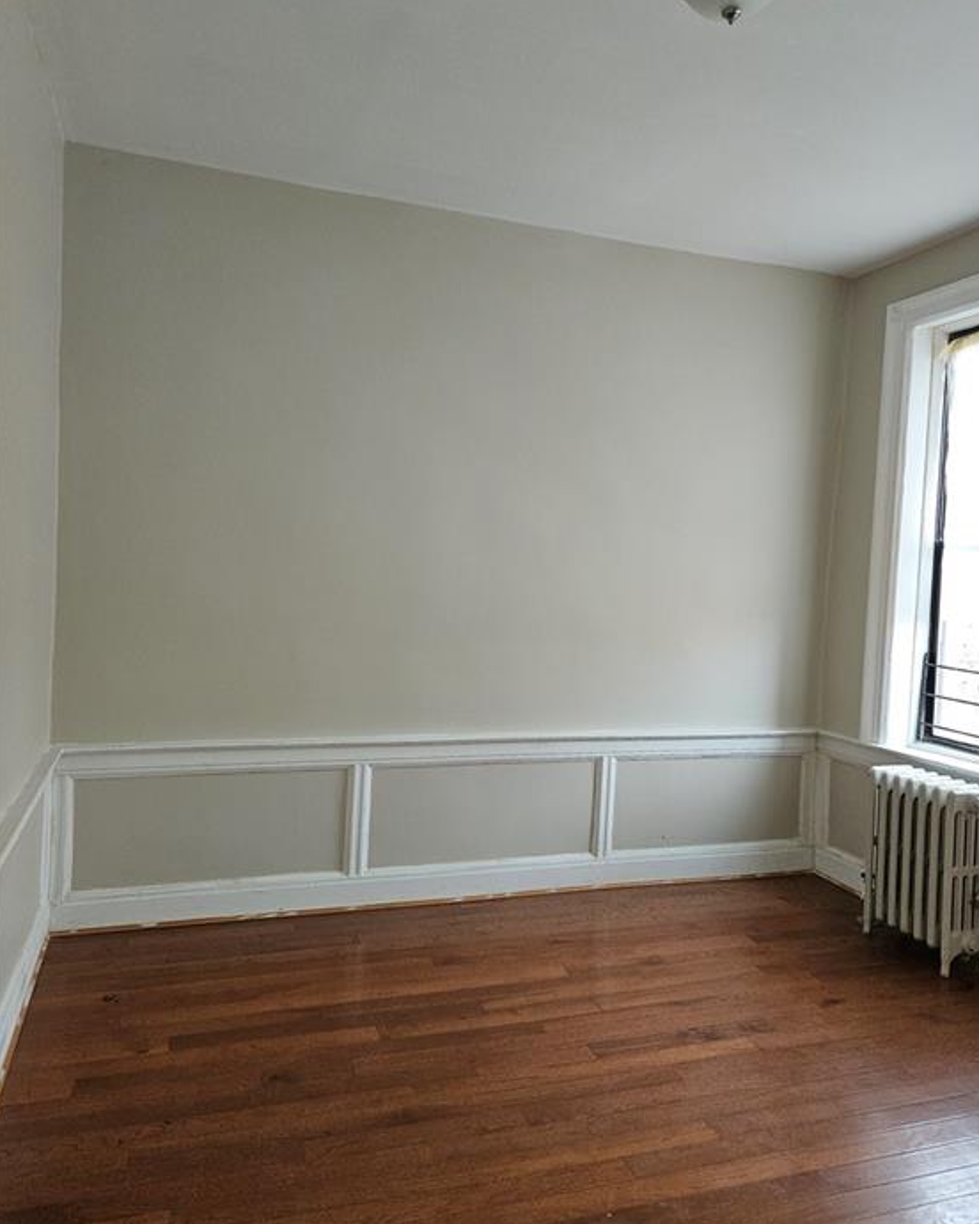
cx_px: 504
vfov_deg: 68.1
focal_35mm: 25
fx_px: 905
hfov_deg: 56.8
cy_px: 608
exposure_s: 1/60
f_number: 1.8
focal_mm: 5.4
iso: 64
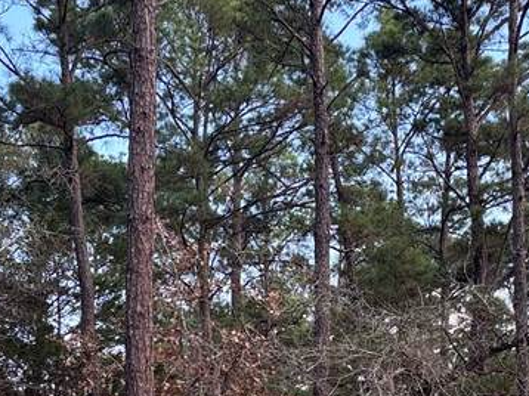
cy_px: 366
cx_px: 338
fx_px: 1420
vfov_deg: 15.7
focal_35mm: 93
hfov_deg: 21.0
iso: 50
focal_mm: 5.96
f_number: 1.6
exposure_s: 1/288
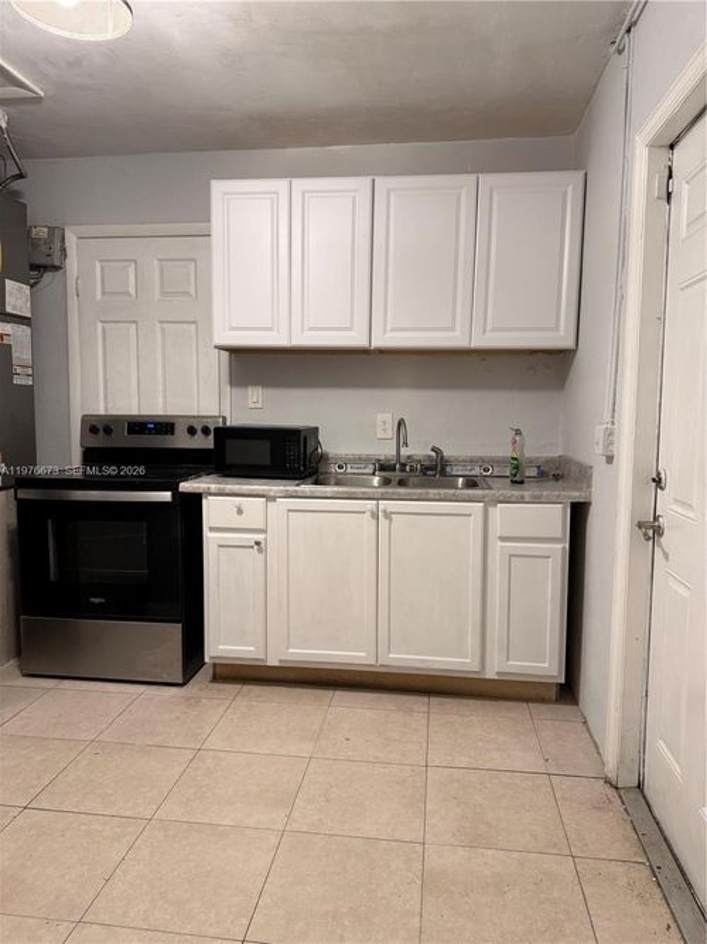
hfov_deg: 56.8
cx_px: 354
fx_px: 654
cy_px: 472
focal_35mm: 24
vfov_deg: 71.6
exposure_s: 1/60
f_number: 1.78
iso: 160
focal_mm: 6.76
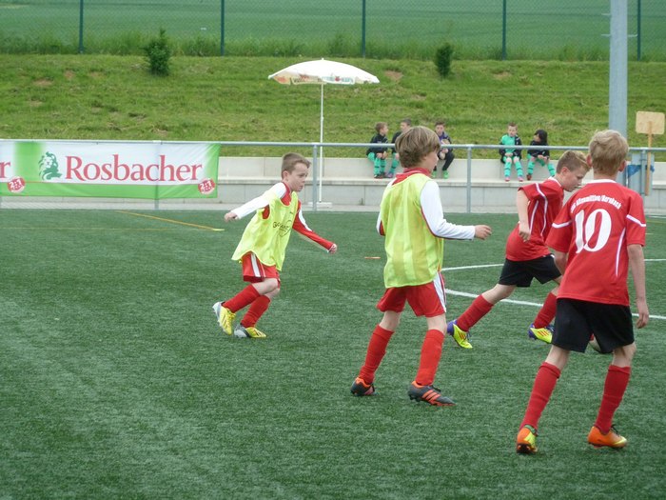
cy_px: 250
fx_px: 4329
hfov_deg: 8.8
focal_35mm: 225
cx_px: 333
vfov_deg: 6.6
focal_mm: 37
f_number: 4.6
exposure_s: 1/400
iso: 320
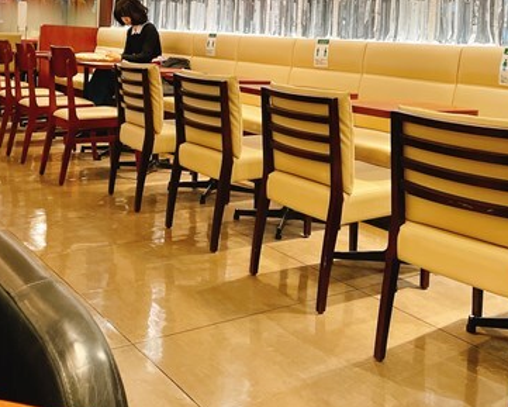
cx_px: 300
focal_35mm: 45
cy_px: 84
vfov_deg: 32.6
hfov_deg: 41.0
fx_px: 677
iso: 100
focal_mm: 4.2
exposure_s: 1/50
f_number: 1.6
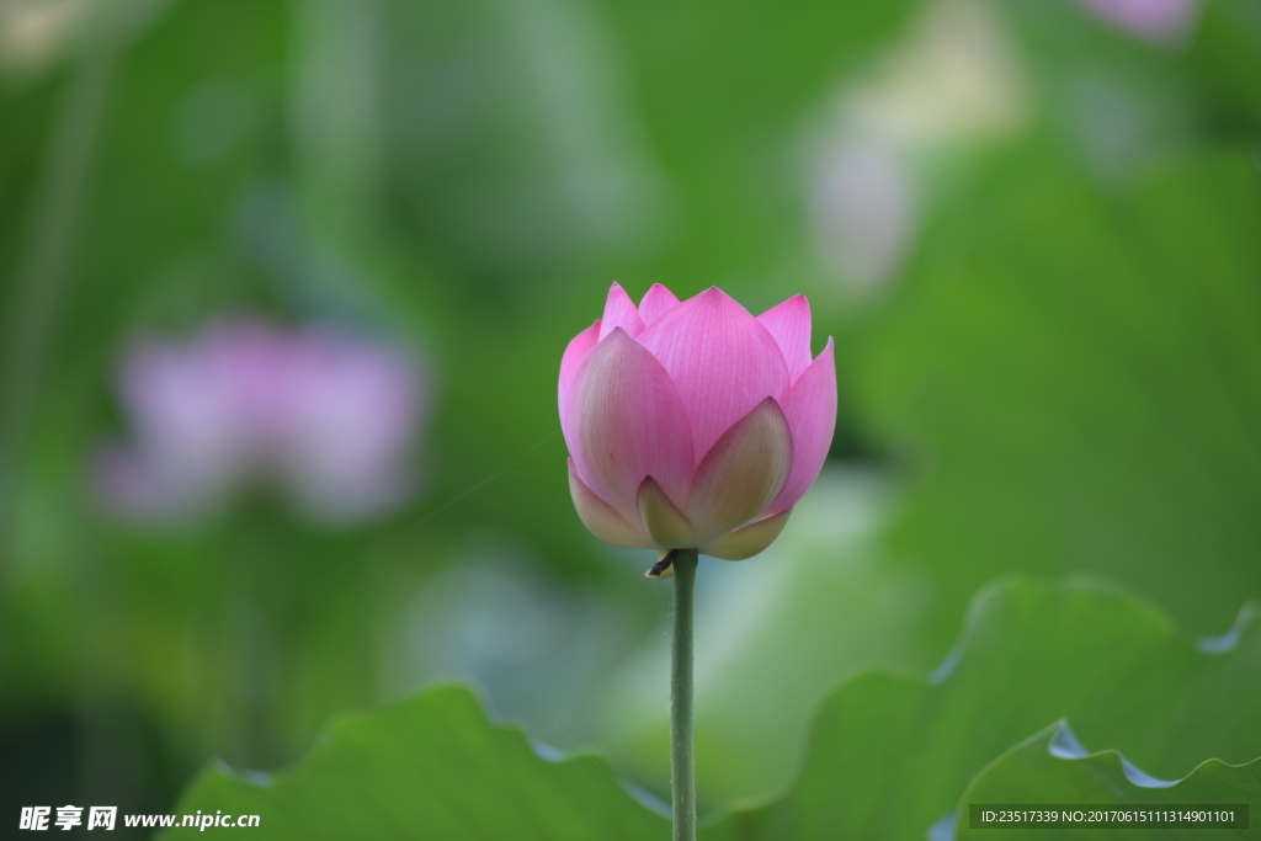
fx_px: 7006
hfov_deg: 10.3
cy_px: 420
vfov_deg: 6.9
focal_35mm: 200
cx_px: 630
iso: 200
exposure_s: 1/320
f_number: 2.8
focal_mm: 200
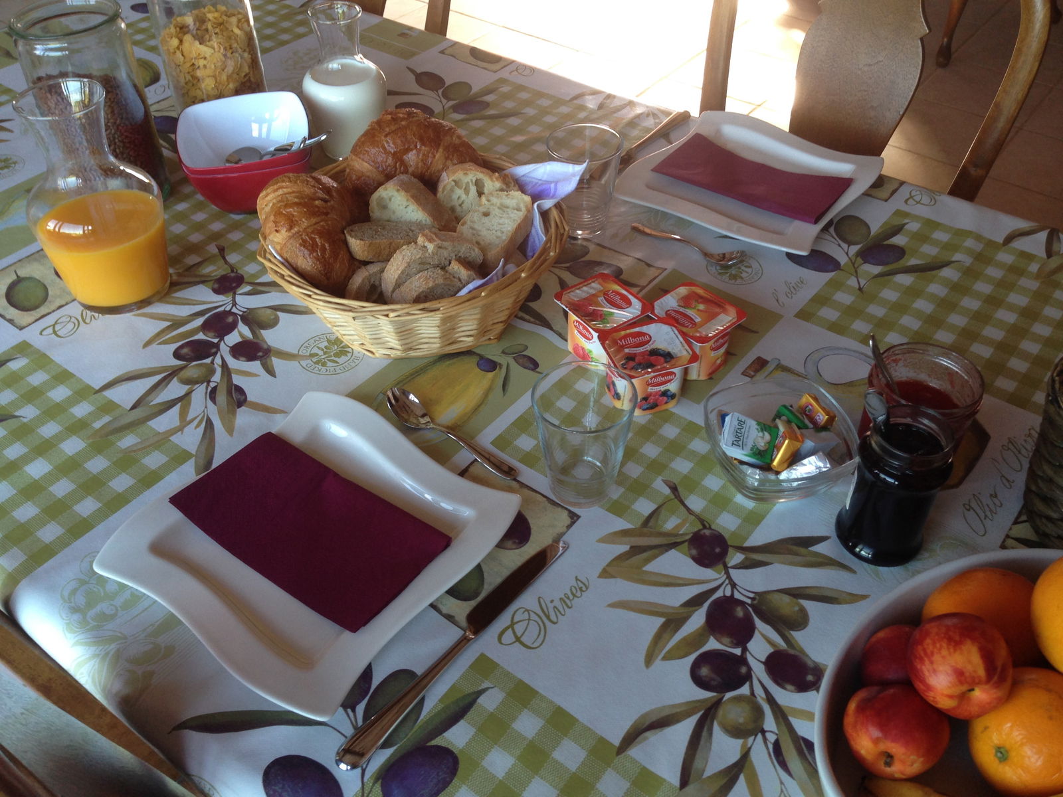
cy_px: 398
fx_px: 1013
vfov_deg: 42.9
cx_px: 532
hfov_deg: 55.4
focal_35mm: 33
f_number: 2.4
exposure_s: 1/30
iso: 50
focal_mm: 4.12
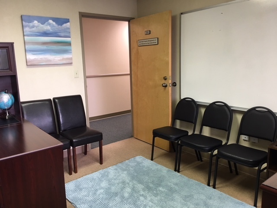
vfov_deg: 48.2
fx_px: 232
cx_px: 138
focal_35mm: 29
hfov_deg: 61.7
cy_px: 104
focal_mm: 4.15
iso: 50
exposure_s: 1/15
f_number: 2.2
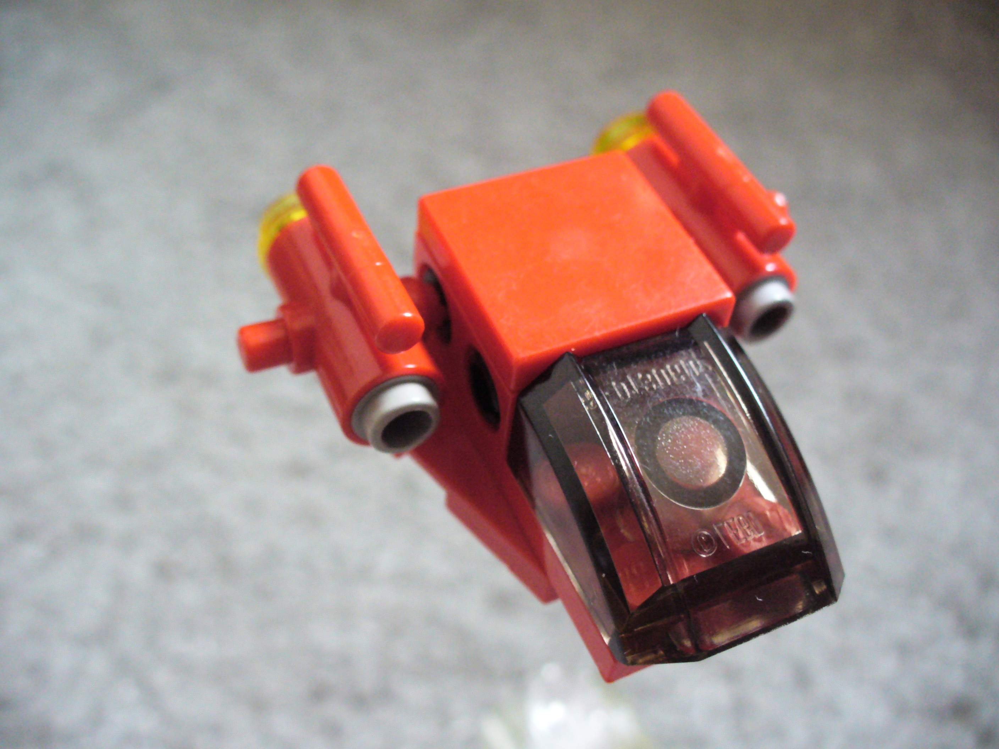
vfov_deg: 38.7
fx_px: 1068
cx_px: 500
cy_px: 374
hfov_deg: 50.1
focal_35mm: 37
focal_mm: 6.1
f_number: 2.8
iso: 400
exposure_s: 1/10
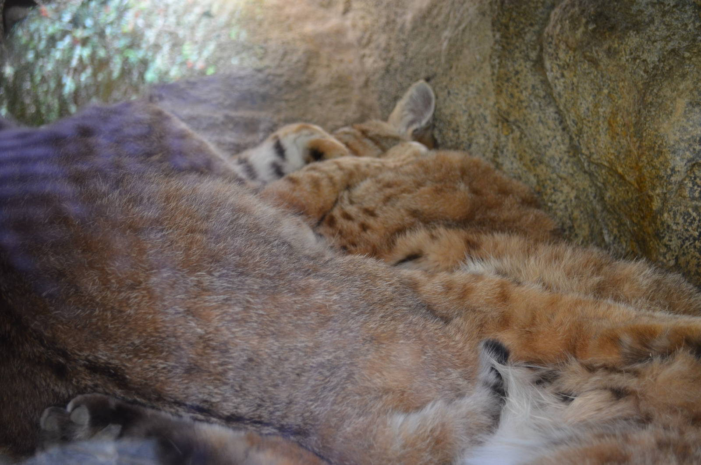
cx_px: 350
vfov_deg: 28.0
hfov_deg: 41.2
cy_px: 232
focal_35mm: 48
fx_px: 933
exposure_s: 1/40
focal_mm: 32
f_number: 4.8
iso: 800
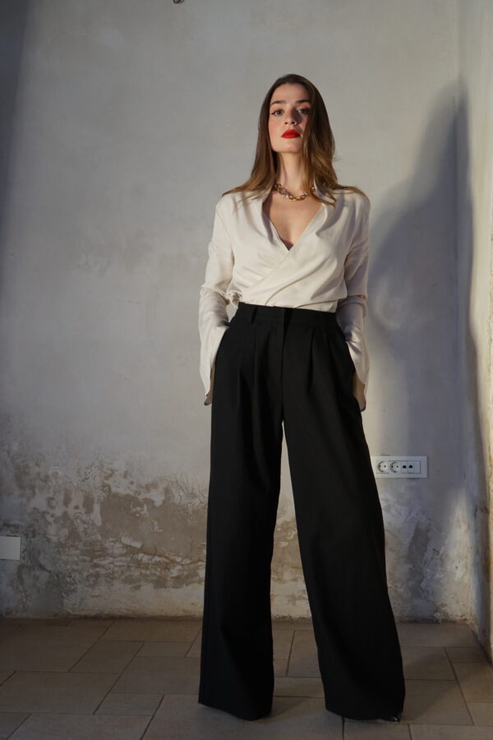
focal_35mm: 41
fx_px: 842
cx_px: 246
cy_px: 370
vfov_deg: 47.4
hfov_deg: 32.6
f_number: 4.5
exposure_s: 1/160
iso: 1000
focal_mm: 41
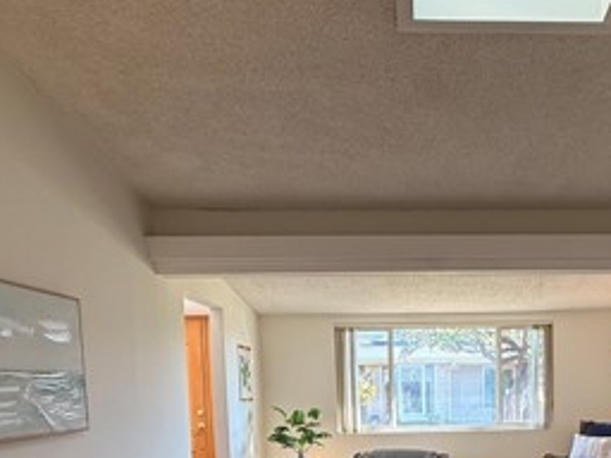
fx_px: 618
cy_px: 441
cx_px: 456
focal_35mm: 35
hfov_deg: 50.5
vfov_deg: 37.1
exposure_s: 1/120
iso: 100
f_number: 2.2
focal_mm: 2.22
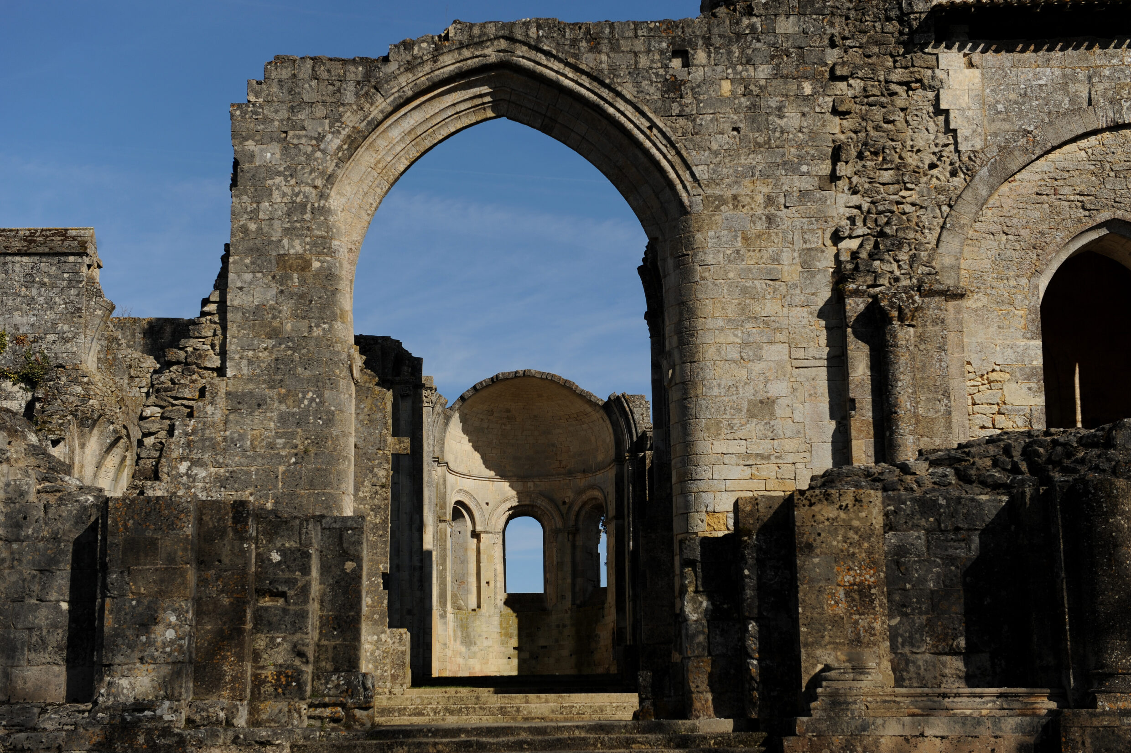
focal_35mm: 56
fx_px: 1758
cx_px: 566
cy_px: 376
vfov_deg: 24.2
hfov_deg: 35.7
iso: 200
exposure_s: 1/1250
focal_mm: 56
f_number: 6.3
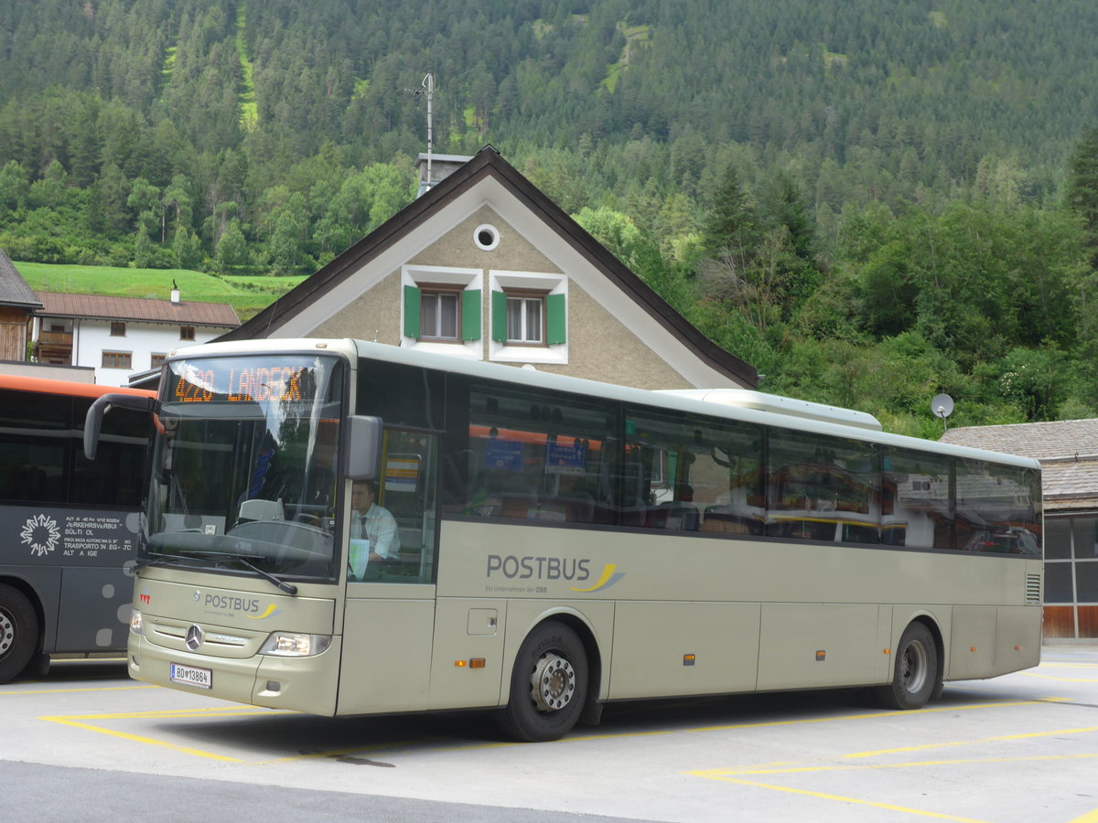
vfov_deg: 29.7
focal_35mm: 49
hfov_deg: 38.9
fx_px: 1554
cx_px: 549
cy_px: 412
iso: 80
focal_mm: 10.1
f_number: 3.2
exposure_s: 1/250
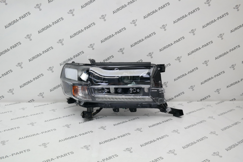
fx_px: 202
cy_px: 81
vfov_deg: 43.6
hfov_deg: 61.9
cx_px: 122
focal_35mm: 30
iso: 800
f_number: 9
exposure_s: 1/40
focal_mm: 20
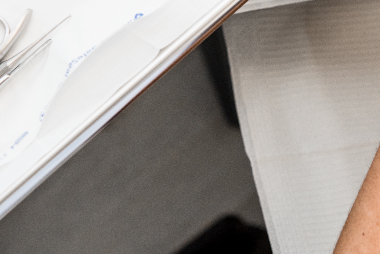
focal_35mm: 144
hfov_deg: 14.2
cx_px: 298
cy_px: -58
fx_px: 1521
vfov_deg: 9.4
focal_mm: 48
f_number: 4.5
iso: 320
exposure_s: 1/100
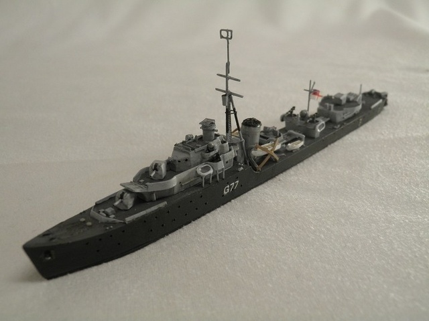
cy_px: 160
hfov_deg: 45.8
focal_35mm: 41
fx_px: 508
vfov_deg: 35.1
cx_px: 214
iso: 125
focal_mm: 7.3
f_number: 3.9
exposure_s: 1/40
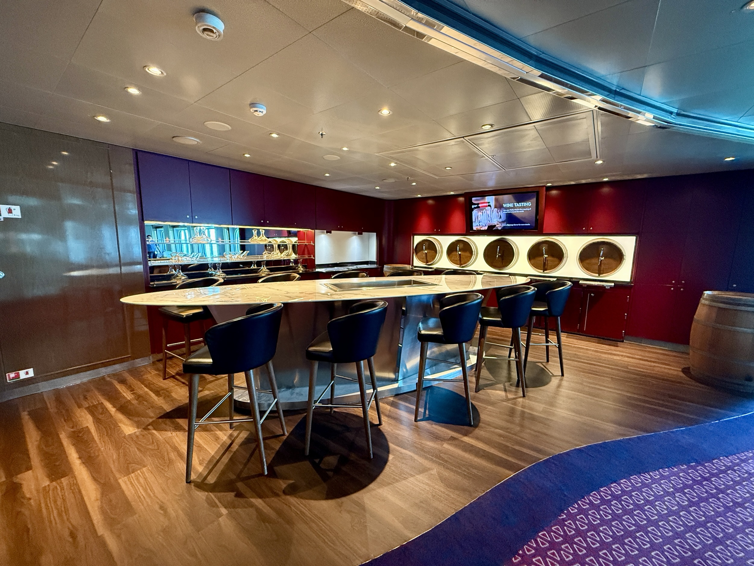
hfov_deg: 102.1
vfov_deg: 85.7
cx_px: 377
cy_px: 283
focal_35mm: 14
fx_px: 305
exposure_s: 1/60
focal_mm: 2.22
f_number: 2.2
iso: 500
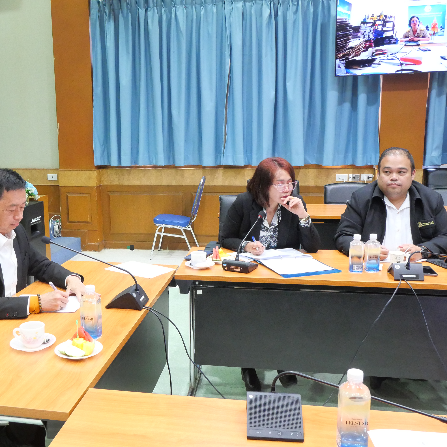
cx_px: 169
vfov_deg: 44.9
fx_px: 541
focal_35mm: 37
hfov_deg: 44.6
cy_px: 223
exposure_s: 1/25
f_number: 6.3
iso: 3200
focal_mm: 14
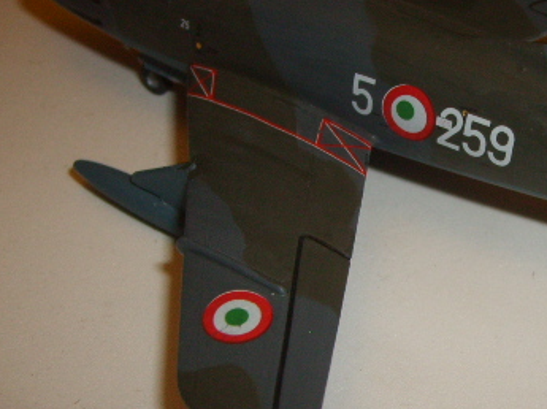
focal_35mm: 65
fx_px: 1026
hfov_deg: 29.1
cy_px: 208
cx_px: 453
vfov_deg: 22.5
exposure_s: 1/45
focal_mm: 5.8
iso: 100
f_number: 2.8
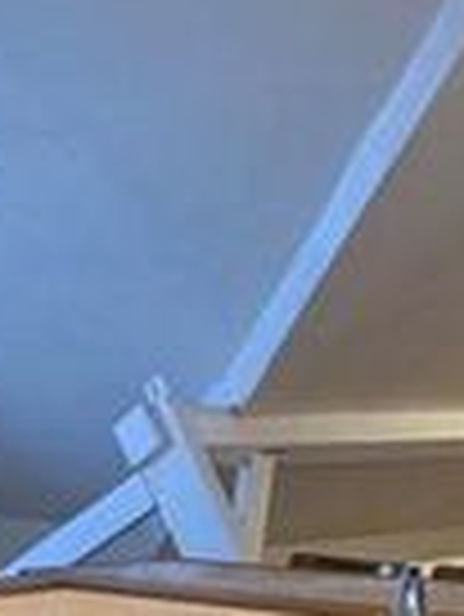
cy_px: 911
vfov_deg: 15.6
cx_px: 194
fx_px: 2088
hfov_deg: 12.7
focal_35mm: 117
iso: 400
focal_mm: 6.76
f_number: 1.78
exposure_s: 1/60
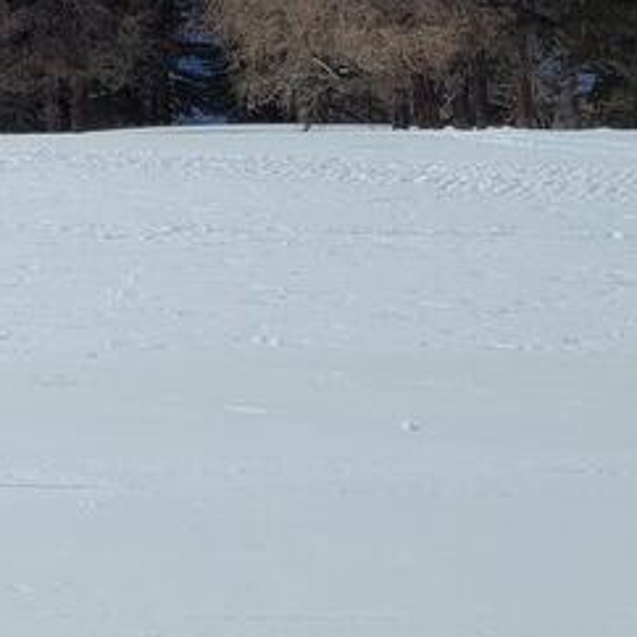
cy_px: -128
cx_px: -421
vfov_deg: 17.0
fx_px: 2040
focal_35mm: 98
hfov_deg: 15.7
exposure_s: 1/7023
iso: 40
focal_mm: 5.4
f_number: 1.8
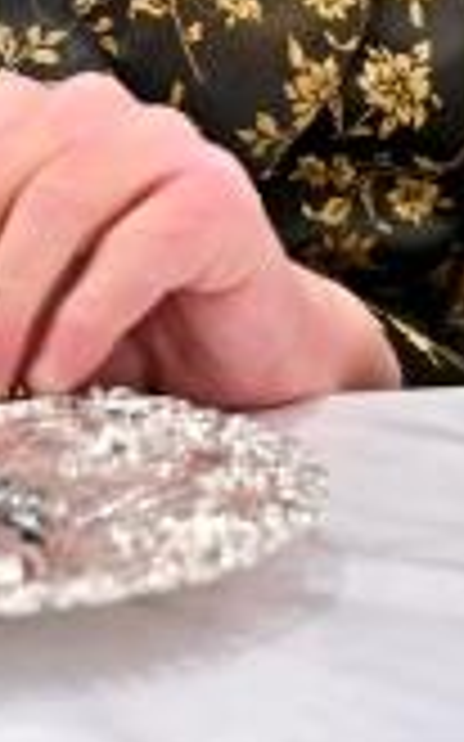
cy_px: -641
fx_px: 6642
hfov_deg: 4.0
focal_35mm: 328
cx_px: -176
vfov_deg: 6.3
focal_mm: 52
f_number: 4
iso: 640
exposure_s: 1/200
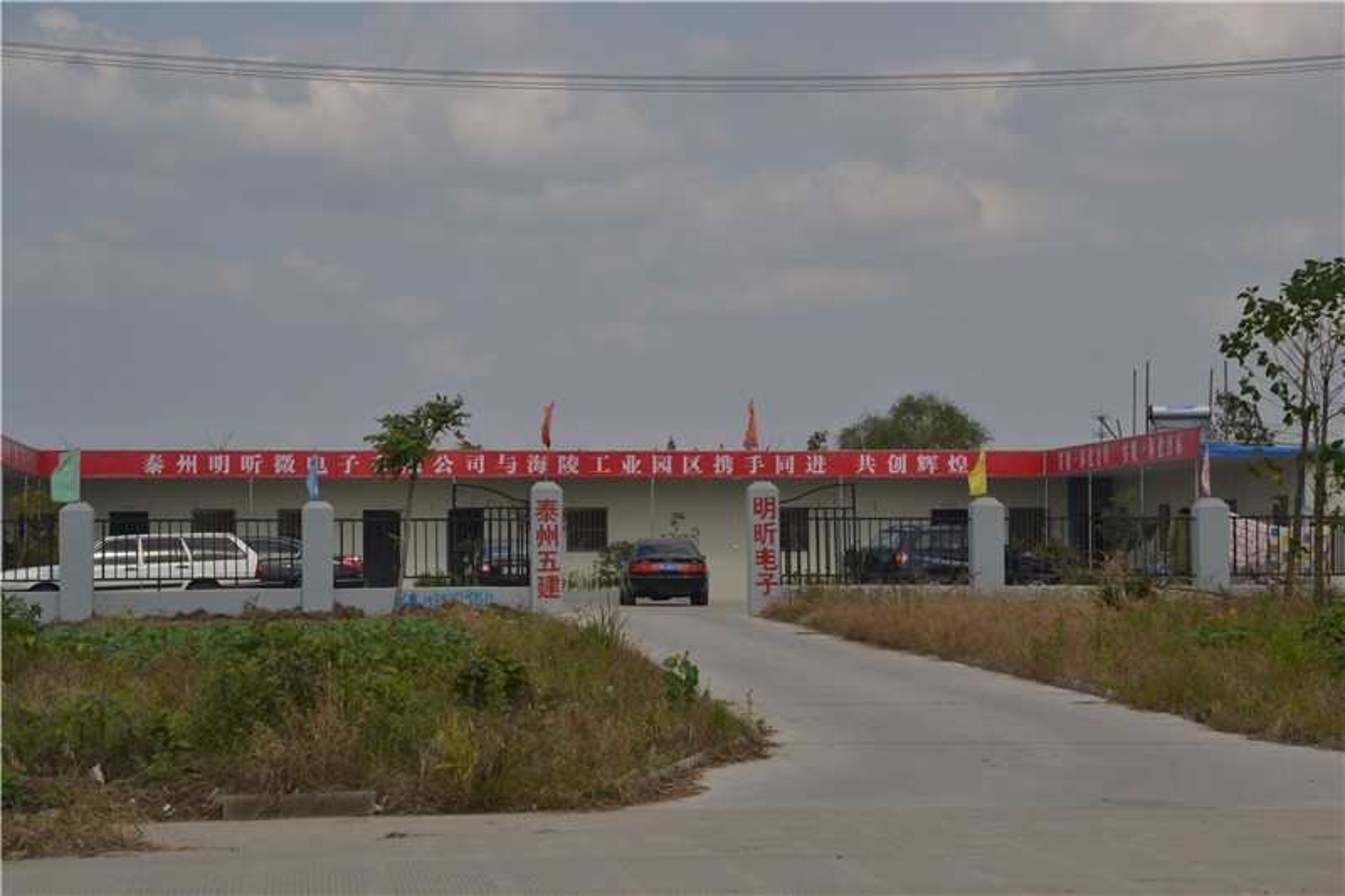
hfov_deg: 18.9
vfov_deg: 12.7
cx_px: 672
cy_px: 448
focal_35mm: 108
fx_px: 4034
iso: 400
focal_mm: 72
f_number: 8
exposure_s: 1/2000
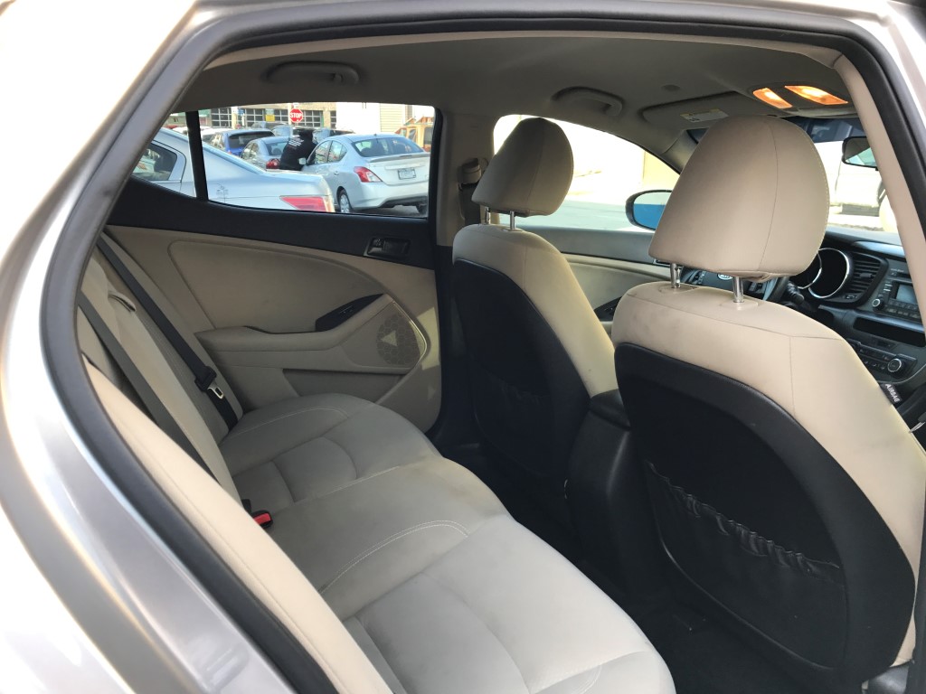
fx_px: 749
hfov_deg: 63.4
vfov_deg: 49.7
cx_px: 463
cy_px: 347
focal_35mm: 28
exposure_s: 1/90
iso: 25
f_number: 1.8
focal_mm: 3.99
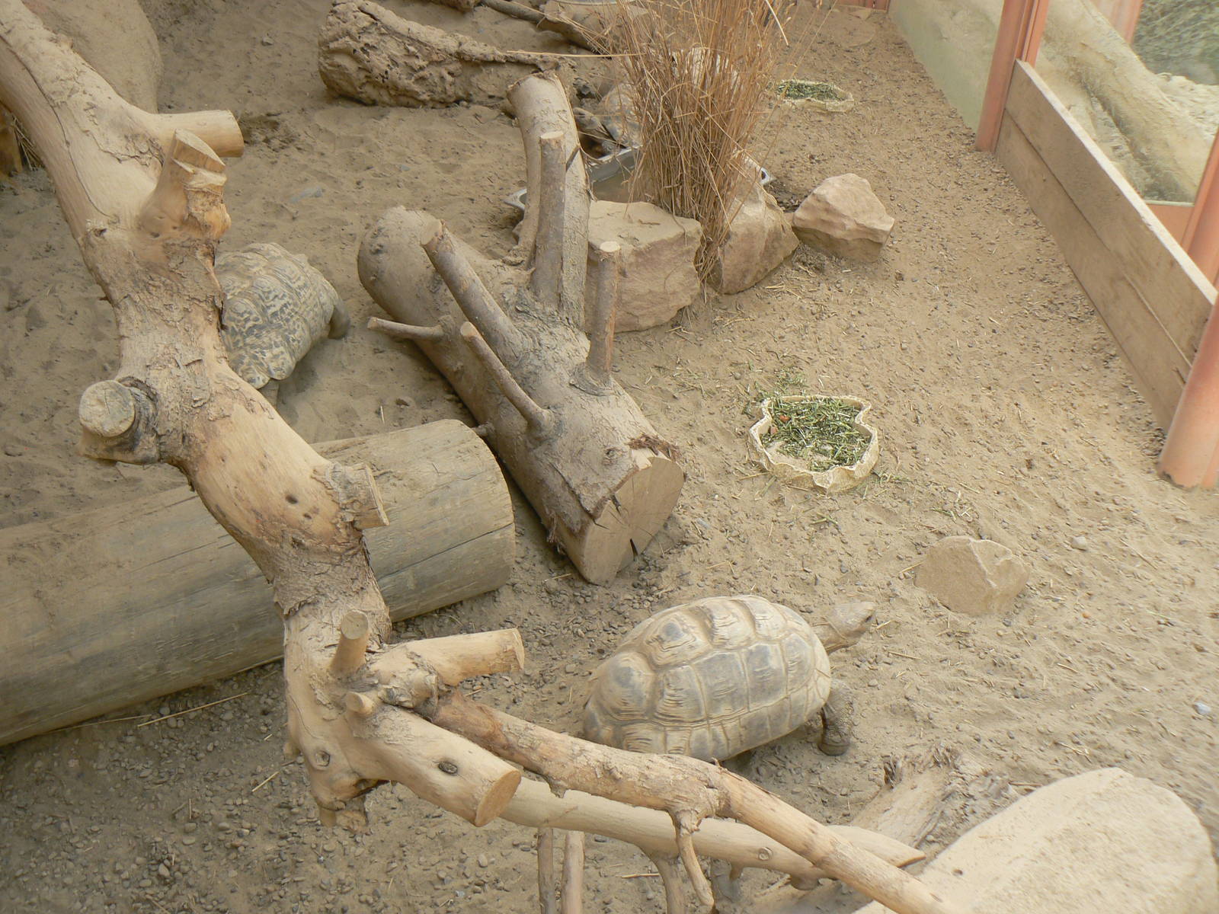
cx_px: 610
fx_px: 1268
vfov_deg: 39.7
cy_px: 457
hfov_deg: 51.4
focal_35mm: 36
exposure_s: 1/60
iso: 80
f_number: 4
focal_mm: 6
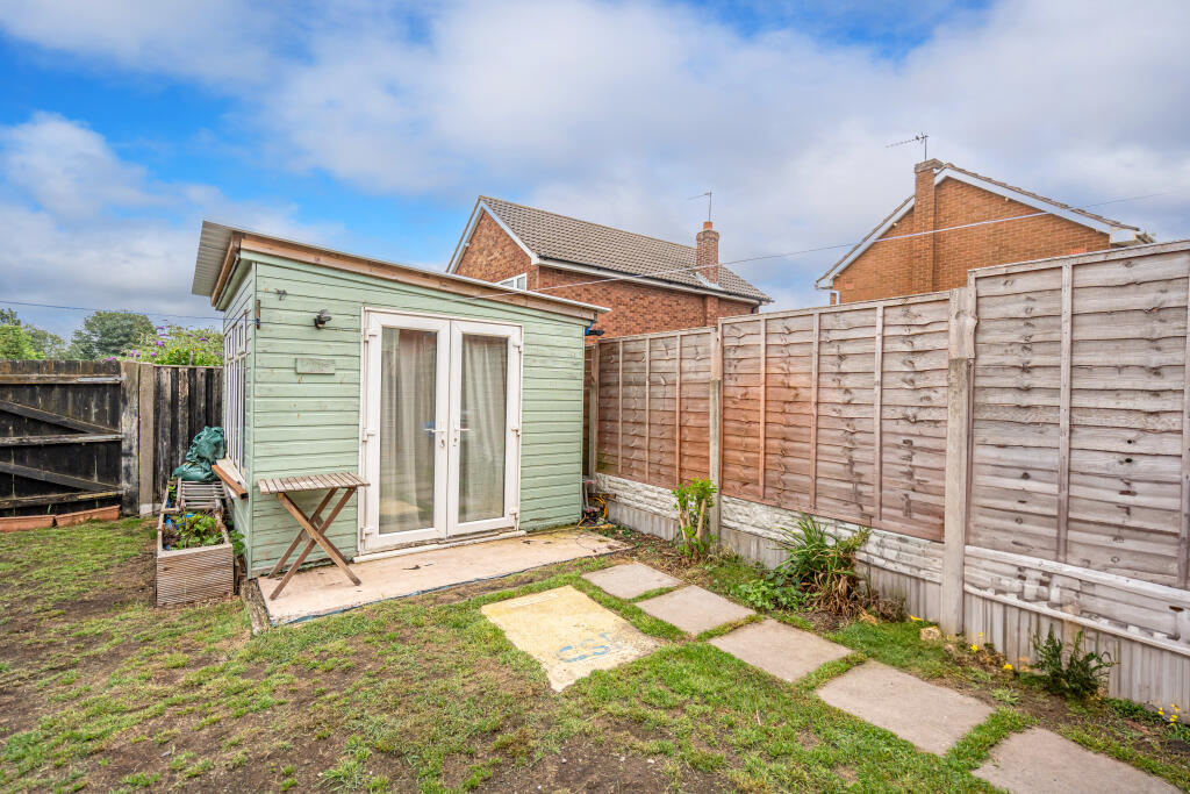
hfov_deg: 96.7
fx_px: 529
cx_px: 595
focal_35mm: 16
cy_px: 397
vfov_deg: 73.8
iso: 640
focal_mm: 16
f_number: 4
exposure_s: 1/2500
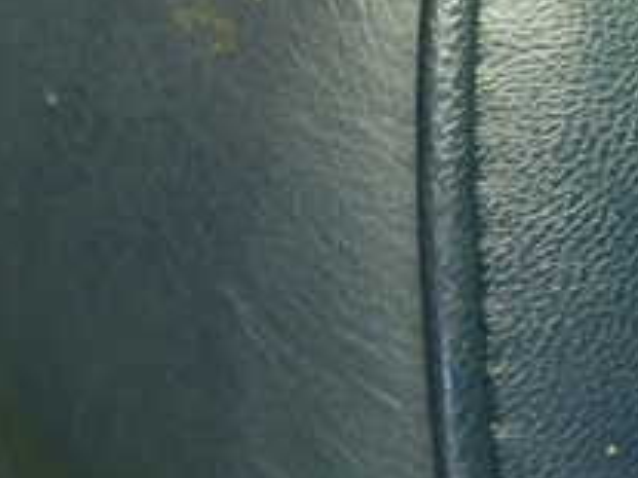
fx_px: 1603
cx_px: 401
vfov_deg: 16.2
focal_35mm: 87
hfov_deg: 22.5
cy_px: -102
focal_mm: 5.4
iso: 400
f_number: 2.3
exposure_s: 1/30
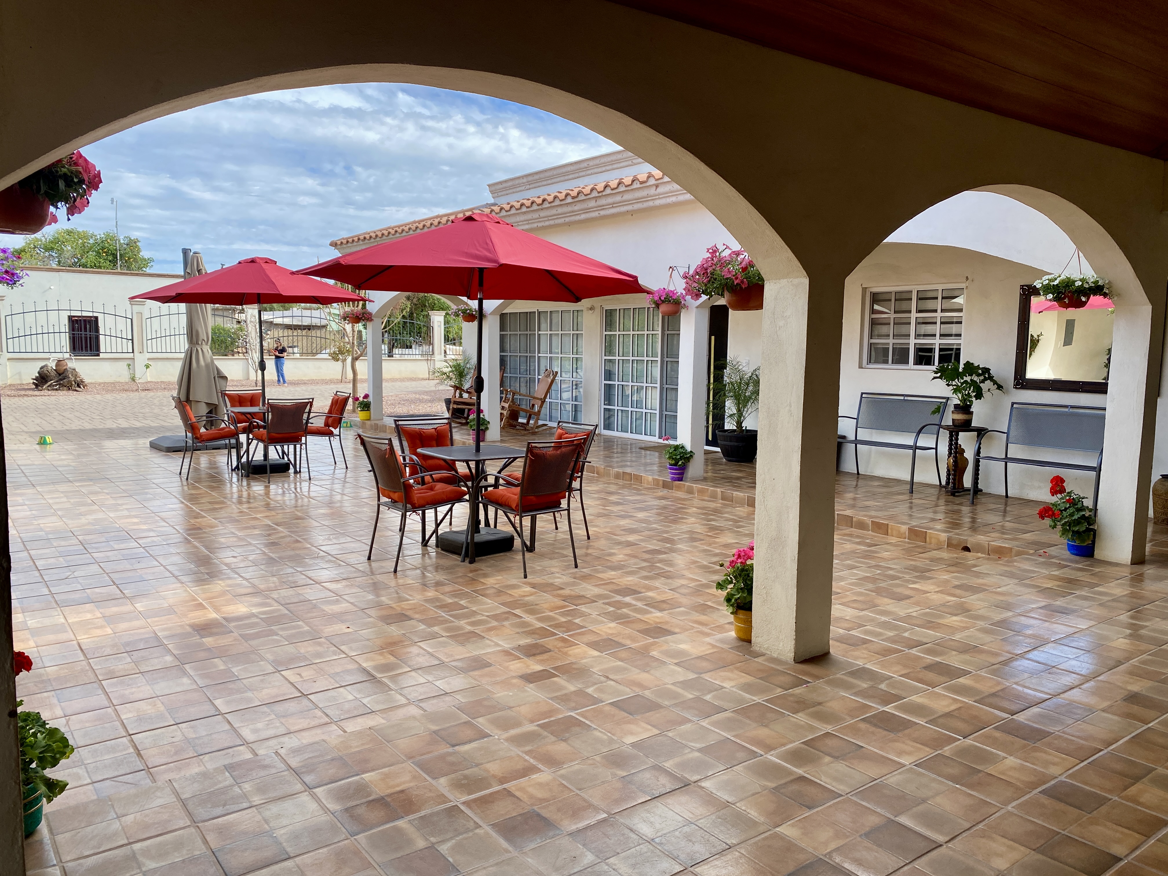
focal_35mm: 26
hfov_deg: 67.3
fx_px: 877
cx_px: 584
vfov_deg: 53.1
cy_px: 438
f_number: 1.8
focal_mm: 4.25
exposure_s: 1/898
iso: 32
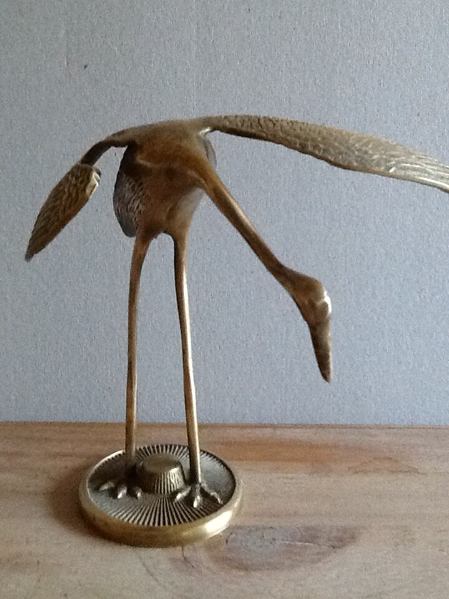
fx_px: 761
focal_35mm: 44
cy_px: 300
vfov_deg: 42.9
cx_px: 224
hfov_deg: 32.9
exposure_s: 1/30
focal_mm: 2.03
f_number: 2.4
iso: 250
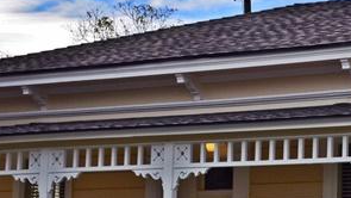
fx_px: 1284
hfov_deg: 15.3
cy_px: 110
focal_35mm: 138
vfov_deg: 8.8
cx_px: 347
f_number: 11
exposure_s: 1/125
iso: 100
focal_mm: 26
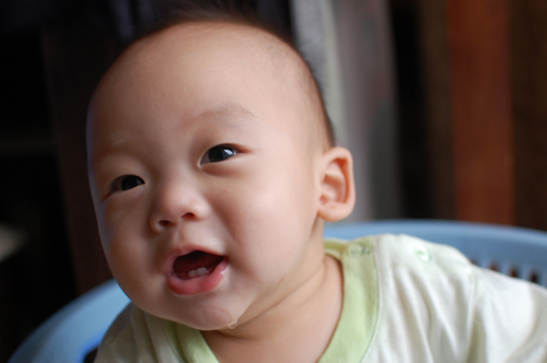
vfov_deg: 25.7
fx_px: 797
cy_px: 182
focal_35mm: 52
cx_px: 274
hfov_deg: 37.9
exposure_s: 1/50
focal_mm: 35
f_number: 3.5
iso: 400
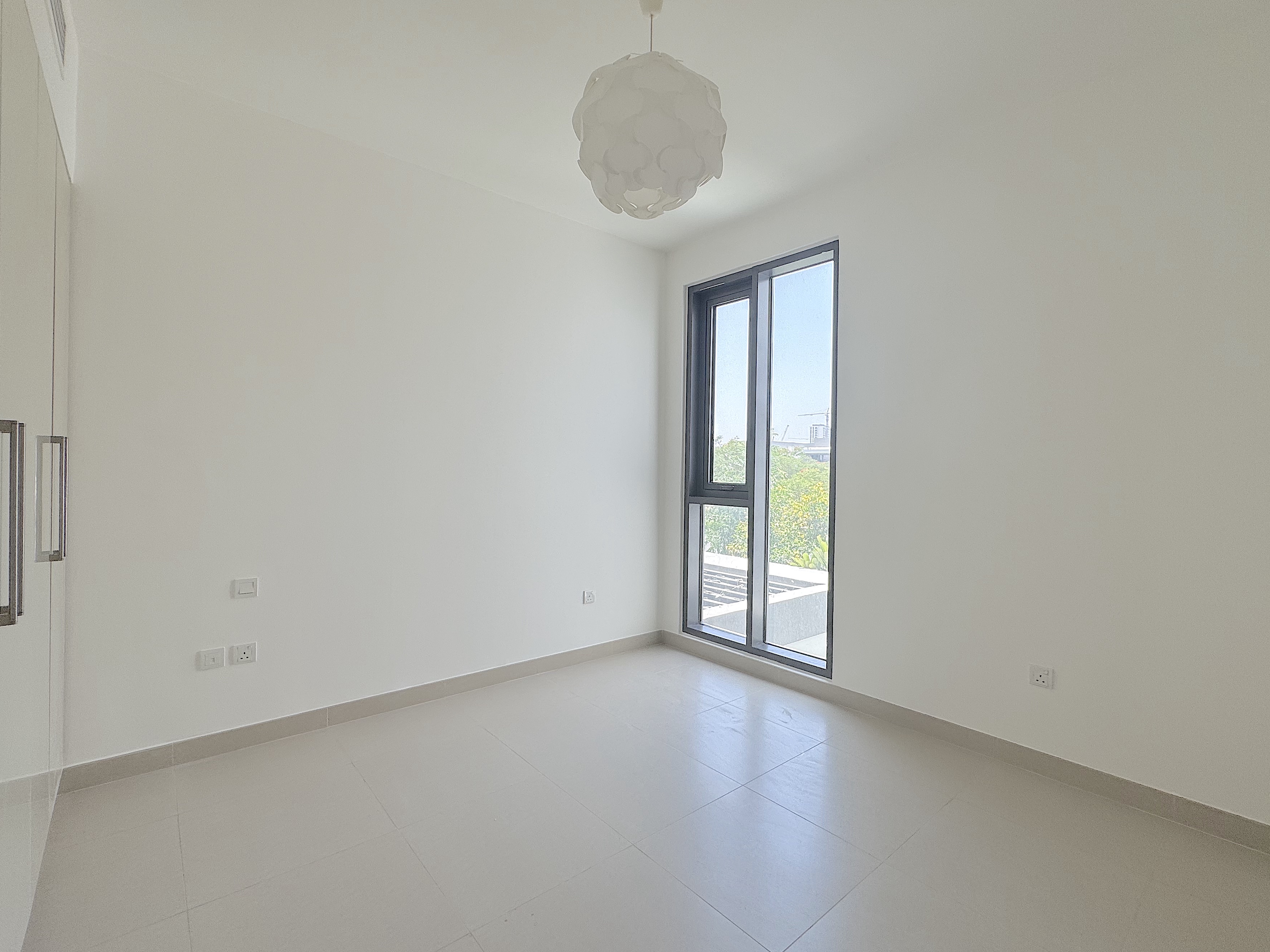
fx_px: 587
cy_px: 473
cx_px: 637
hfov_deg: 94.5
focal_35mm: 16
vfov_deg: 78.1
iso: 40
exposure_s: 1/144
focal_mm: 2.22
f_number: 2.2
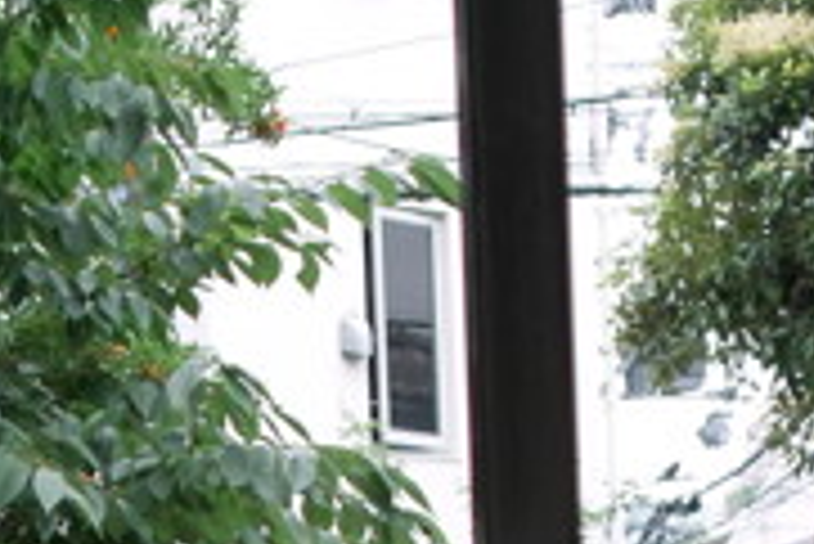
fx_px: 5250
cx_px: -378
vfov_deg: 5.8
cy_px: 1128
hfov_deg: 8.7
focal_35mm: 232
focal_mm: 24.2
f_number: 2.8
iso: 100
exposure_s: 1/125
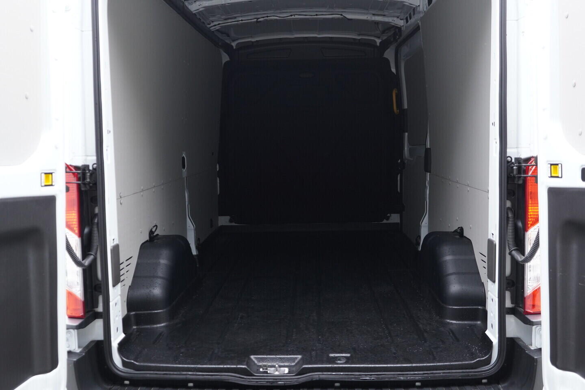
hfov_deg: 53.1
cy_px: 195
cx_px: 292
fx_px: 585
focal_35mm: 36
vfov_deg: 36.9
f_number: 2.8
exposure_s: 1/40
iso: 640
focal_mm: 24
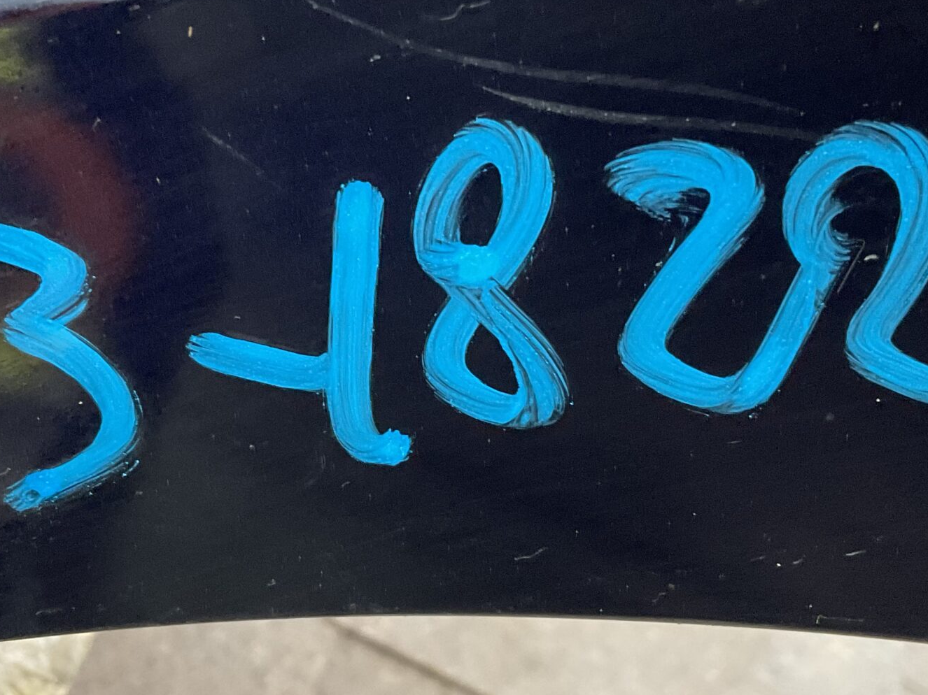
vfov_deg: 26.0
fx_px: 1501
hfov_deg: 34.3
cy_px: 283
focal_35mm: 56
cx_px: 440
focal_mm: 3
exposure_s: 1/50
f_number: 1.8
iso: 200
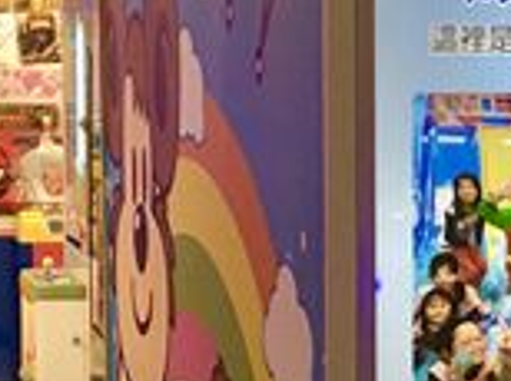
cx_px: 534
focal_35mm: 151
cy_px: 298
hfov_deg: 12.9
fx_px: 2226
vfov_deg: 9.8
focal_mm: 4.15
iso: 25
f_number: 2.2
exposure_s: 1/40
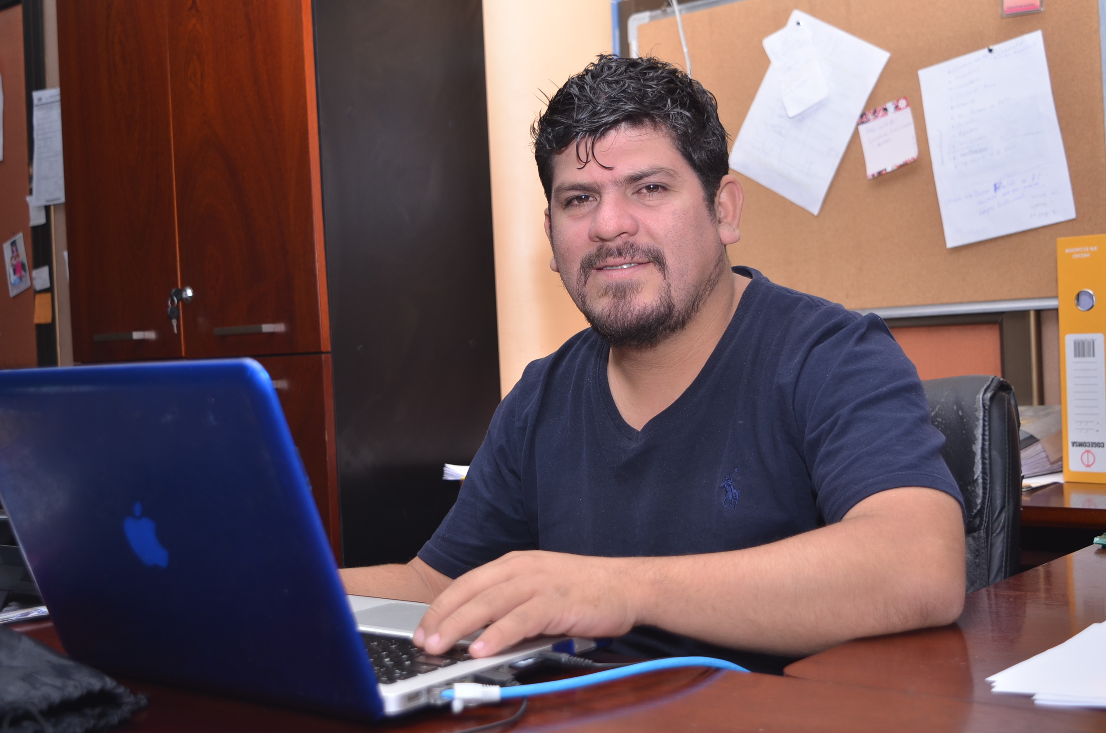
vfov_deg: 28.8
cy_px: 366
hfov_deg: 42.4
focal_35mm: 46
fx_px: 1426
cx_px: 553
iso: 160
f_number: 4.5
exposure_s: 1/200
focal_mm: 31
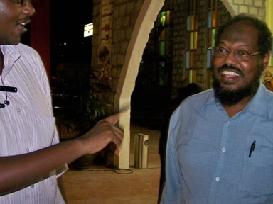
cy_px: 65
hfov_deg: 34.9
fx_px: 434
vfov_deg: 26.4
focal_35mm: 55
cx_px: 118
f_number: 2.8
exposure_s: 1/30
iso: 200
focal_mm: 5.85
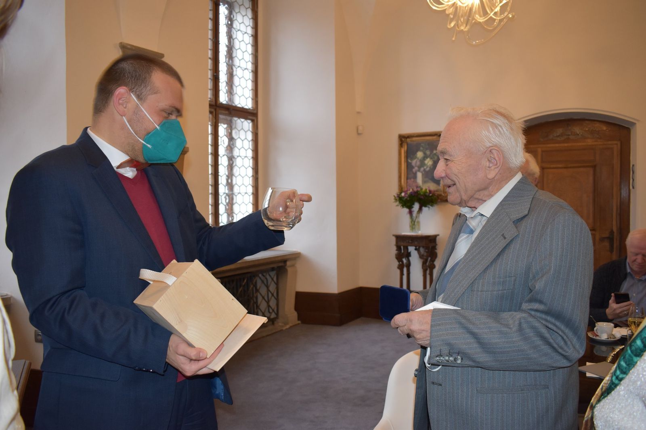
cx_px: 323
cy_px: 215
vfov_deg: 43.6
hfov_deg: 61.9
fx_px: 538
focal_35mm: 30
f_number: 4
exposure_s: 1/60
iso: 800
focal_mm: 20
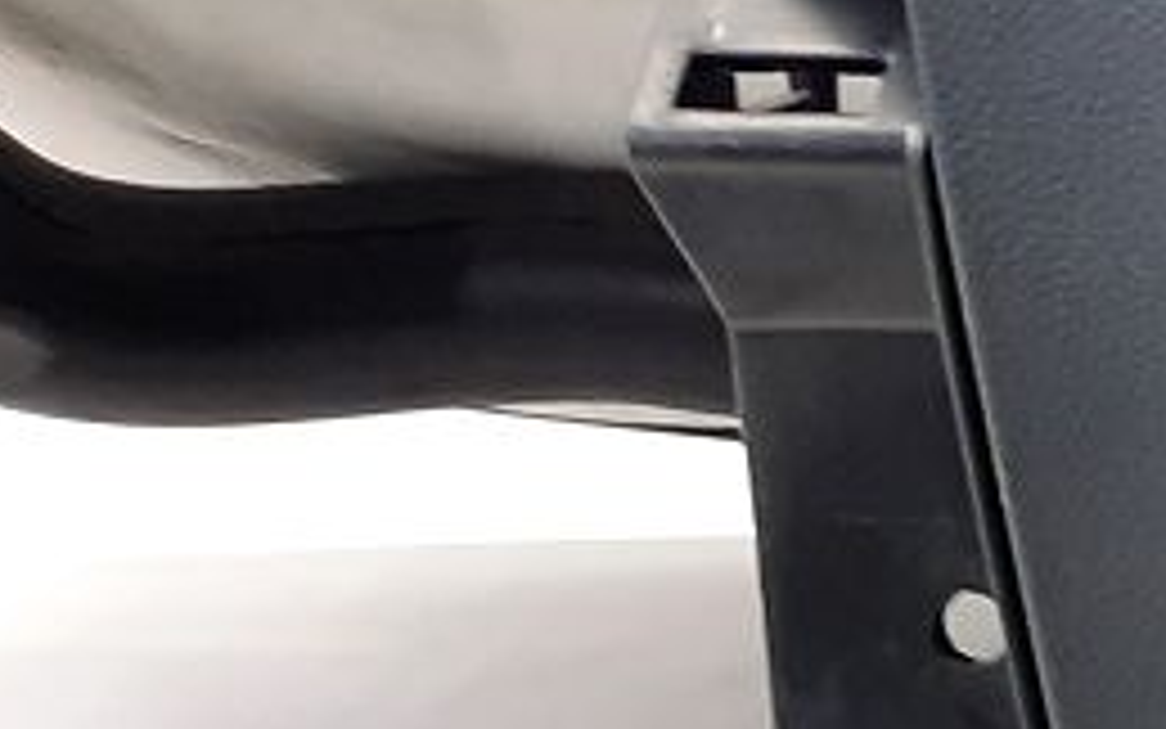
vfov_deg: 10.6
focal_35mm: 123
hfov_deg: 13.4
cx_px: 2647
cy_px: 490
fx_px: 3909
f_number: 2
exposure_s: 1/50
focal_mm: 4.6
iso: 160
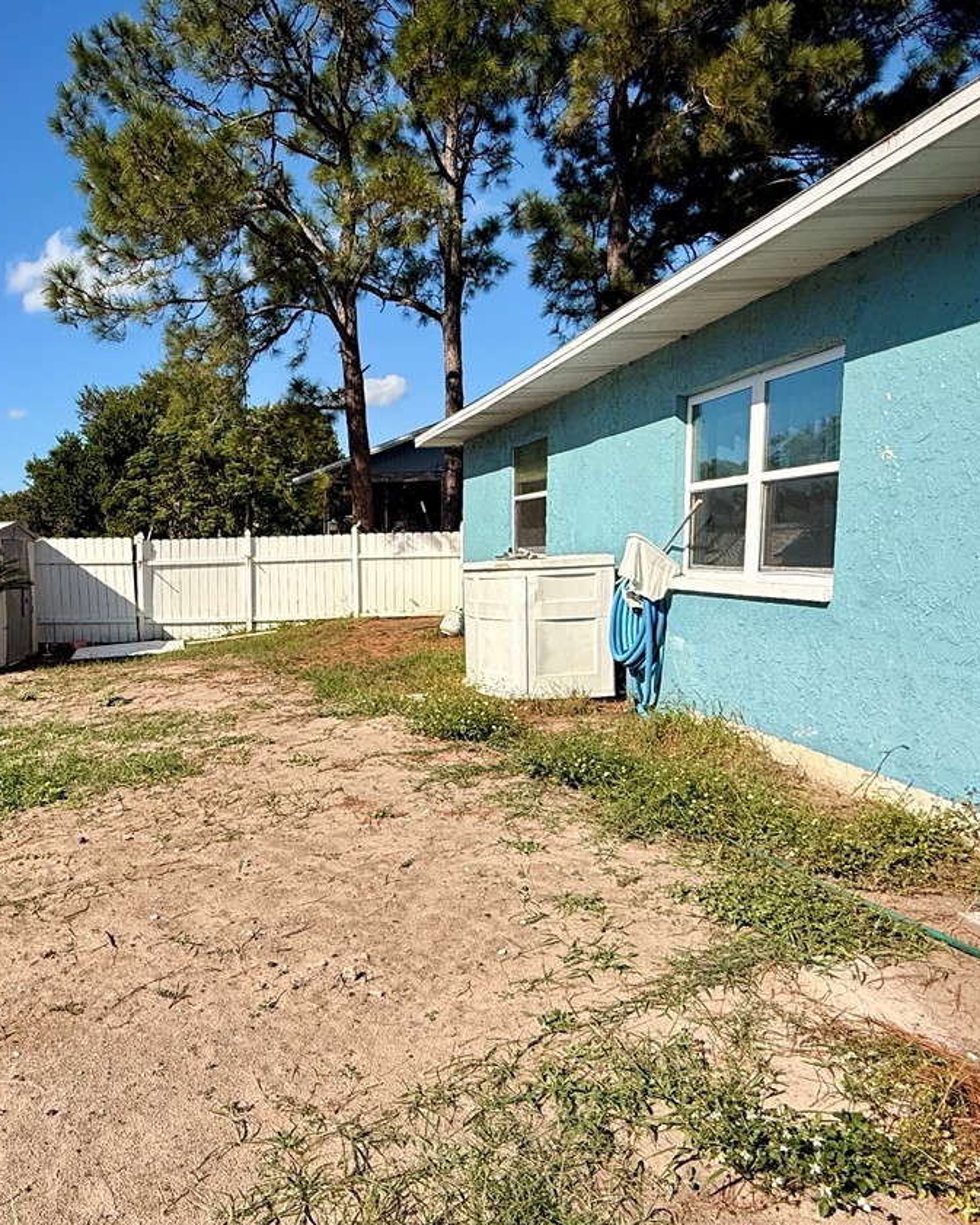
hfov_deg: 52.9
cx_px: 264
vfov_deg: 66.0
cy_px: 653
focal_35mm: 26
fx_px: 942
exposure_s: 1/2841
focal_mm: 2.22
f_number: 2.2
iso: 50
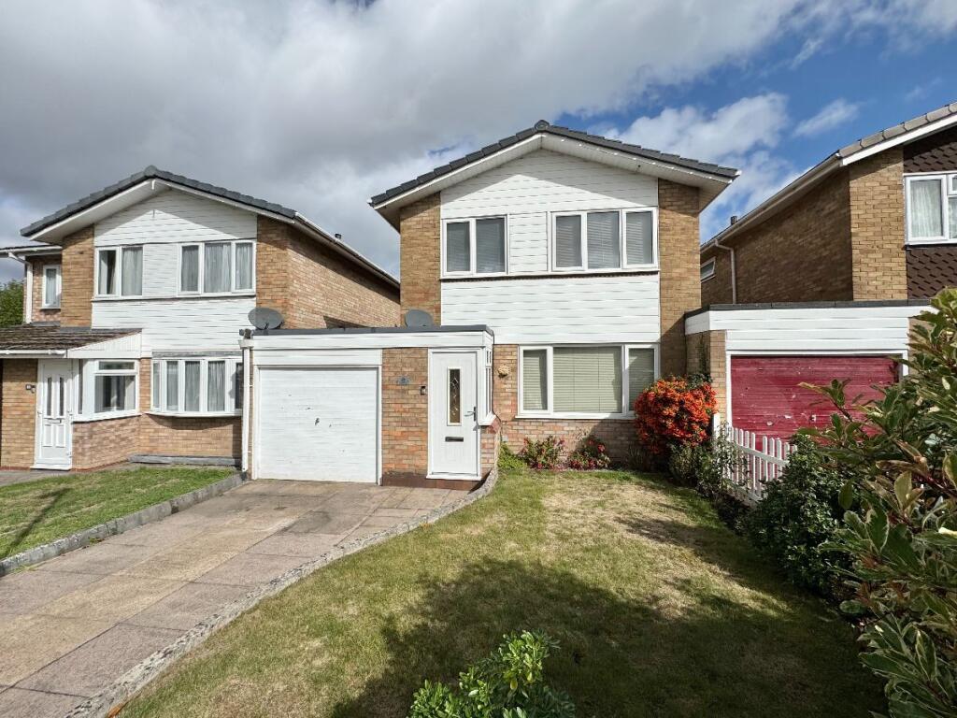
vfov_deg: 85.7
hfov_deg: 102.1
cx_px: 478
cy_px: 359
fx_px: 387
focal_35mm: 14
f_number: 2.2
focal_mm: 2.22
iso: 32
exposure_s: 1/3906
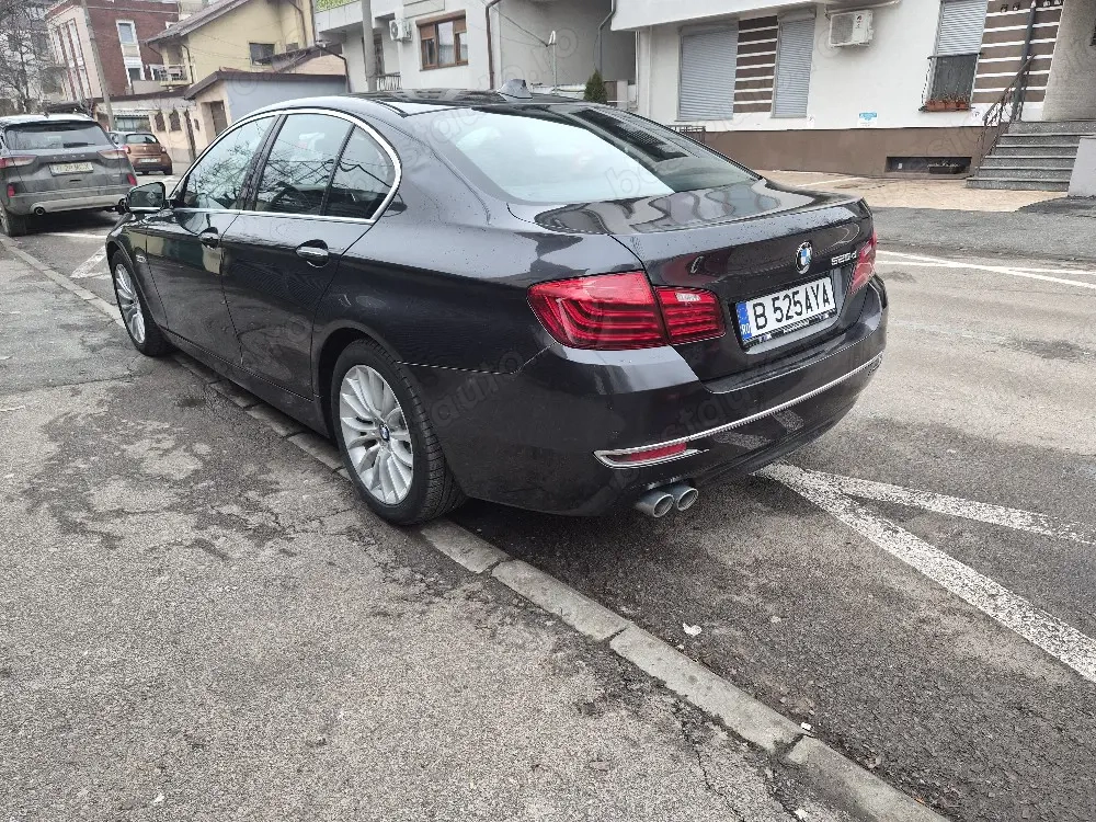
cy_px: 411
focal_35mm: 23
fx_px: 728
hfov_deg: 73.9
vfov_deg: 58.9
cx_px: 548
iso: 160
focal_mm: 5.4
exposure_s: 1/182
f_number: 1.8
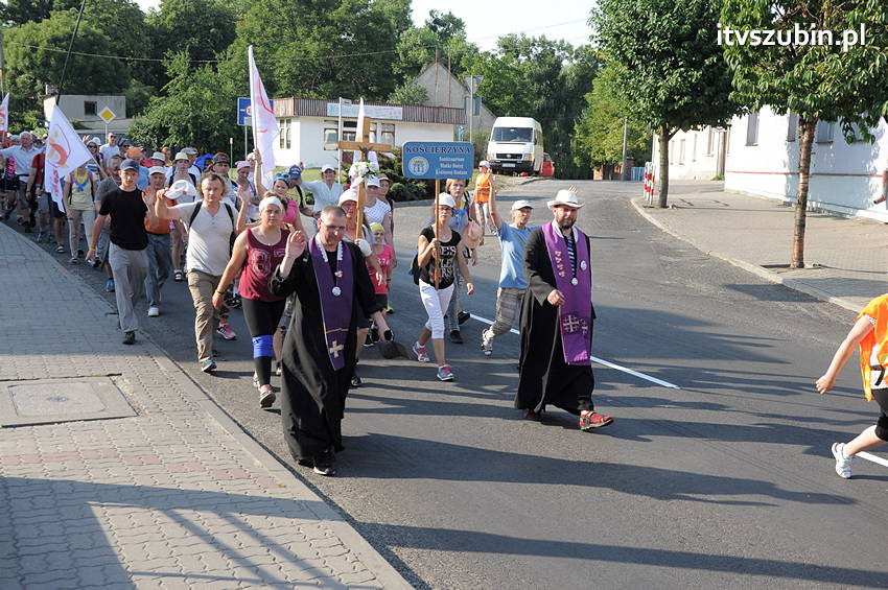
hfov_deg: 46.4
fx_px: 1035
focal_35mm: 42
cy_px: 295
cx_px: 444
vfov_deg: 31.8
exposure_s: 1/320
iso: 400
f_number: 9
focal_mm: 28
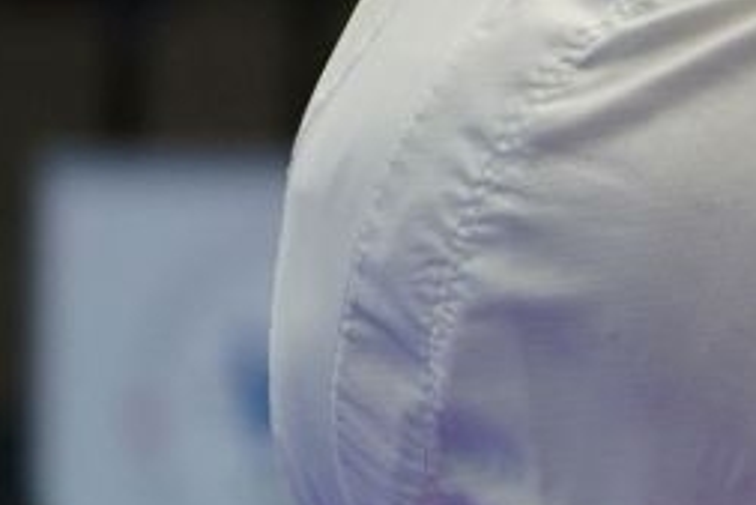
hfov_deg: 3.8
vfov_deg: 2.7
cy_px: 42
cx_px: 2477
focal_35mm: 519
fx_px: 10905
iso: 2000
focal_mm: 73
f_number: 2.8
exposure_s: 1/1000
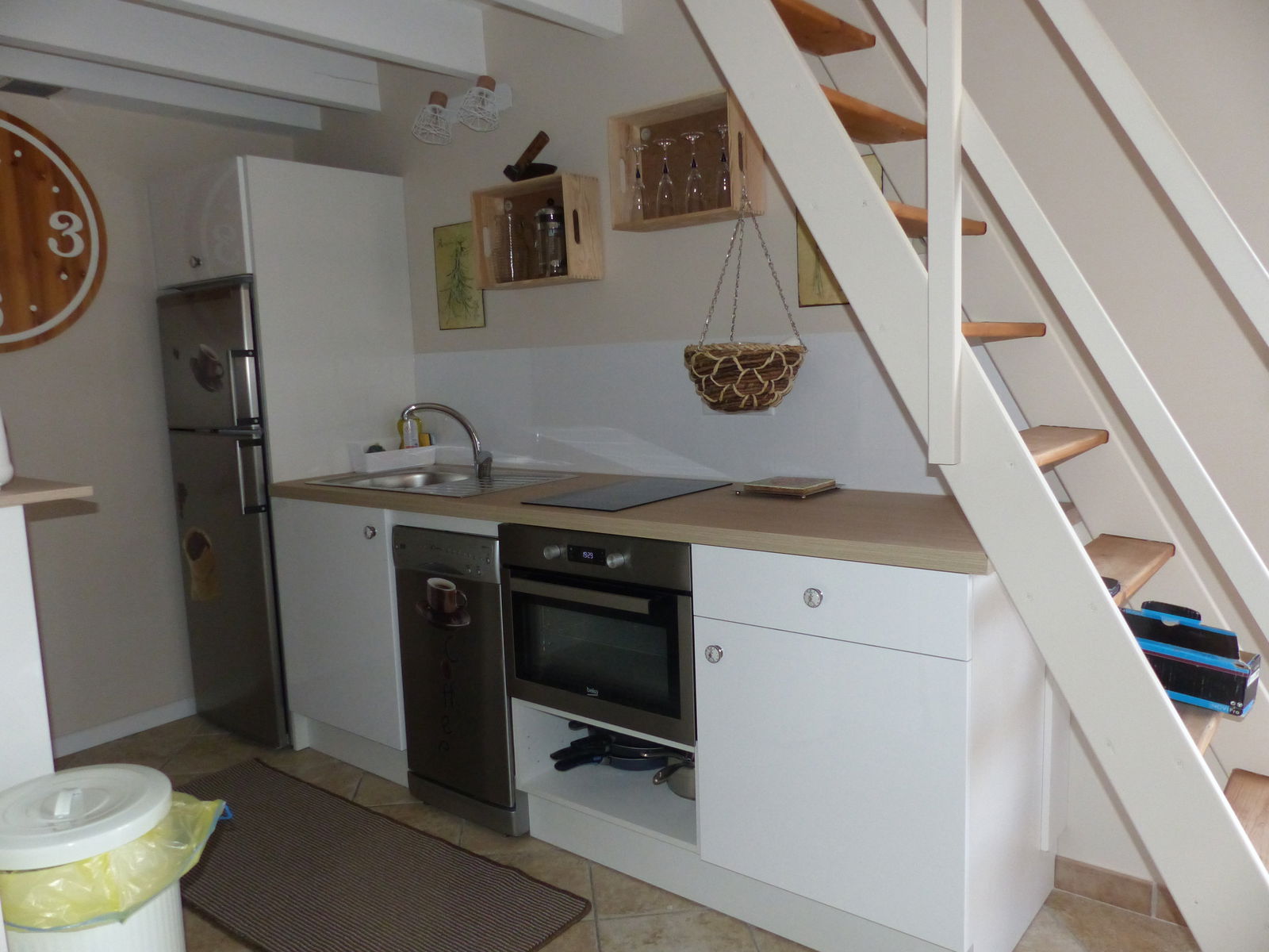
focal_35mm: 25
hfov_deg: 69.4
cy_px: 476
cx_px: 634
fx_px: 916
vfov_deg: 54.9
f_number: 2.8
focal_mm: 4.5
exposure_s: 1/60
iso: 400
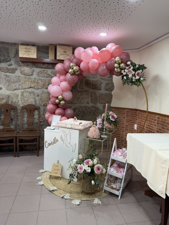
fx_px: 156
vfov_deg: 71.6
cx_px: 84
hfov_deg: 56.8
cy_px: 112
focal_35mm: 24
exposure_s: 1/50
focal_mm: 6.76
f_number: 1.78
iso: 125
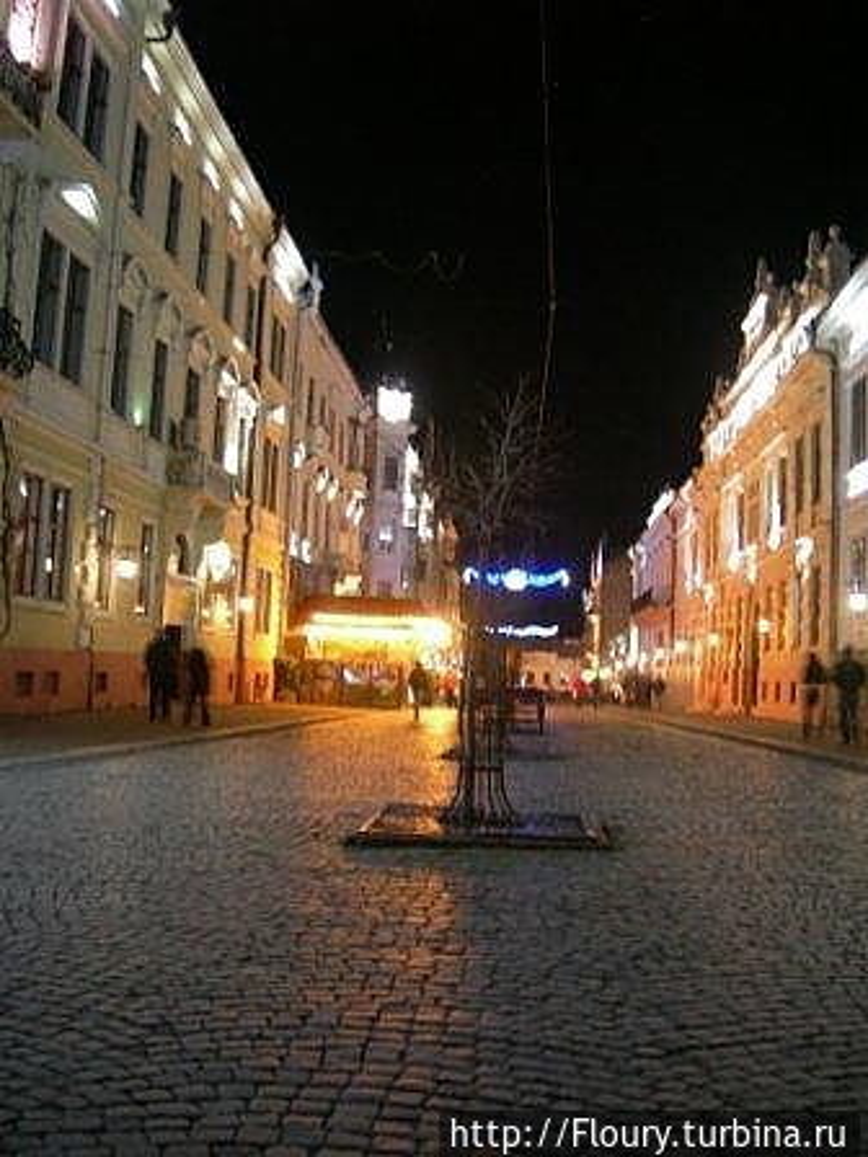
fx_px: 1270
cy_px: 578
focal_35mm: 38
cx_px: 434
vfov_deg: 49.0
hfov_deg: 37.7
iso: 200
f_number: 2.8
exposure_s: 1/1.9
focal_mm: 7.8
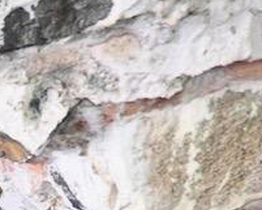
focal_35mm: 123
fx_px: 954
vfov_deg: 11.0
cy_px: 464
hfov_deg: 14.3
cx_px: -164
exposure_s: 1/60
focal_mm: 16
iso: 3200
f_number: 3.5
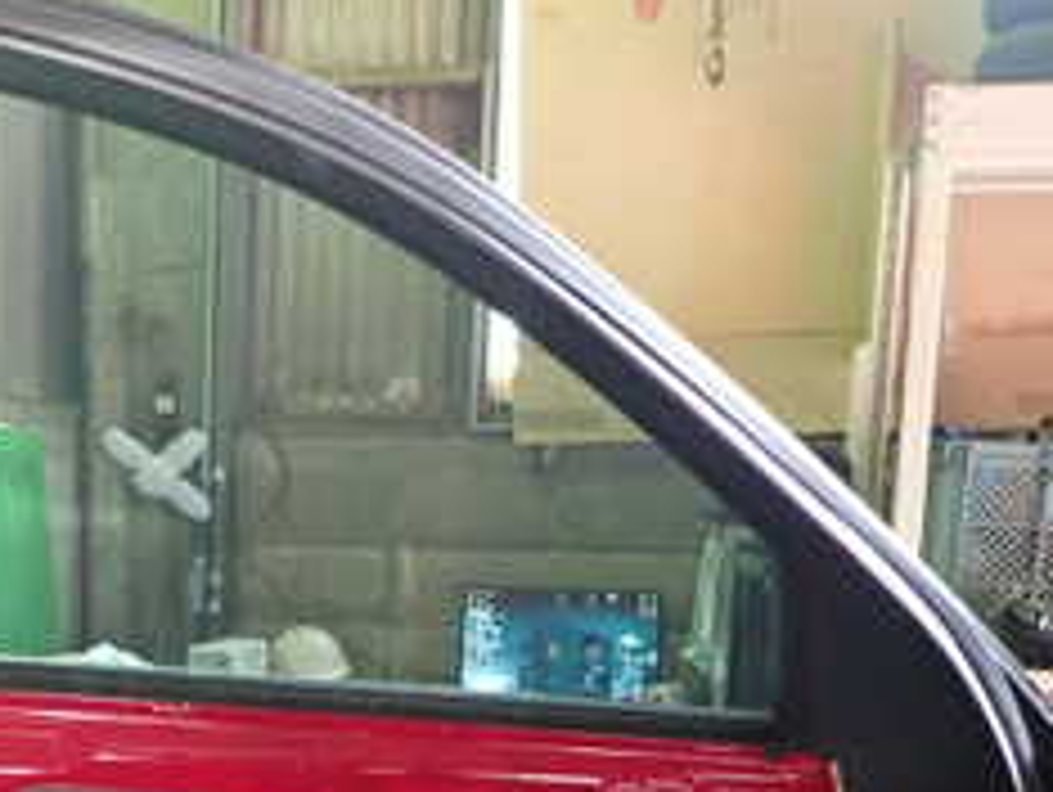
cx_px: 99
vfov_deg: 22.2
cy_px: 778
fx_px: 1949
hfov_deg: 29.0
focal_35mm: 64
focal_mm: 4.5
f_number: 2
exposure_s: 1/30
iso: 250
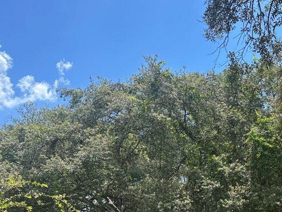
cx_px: 255
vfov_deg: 30.7
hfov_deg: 38.3
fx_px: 375
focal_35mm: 46
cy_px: 174
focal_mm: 6.86
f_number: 1.78
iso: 80
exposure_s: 1/1692
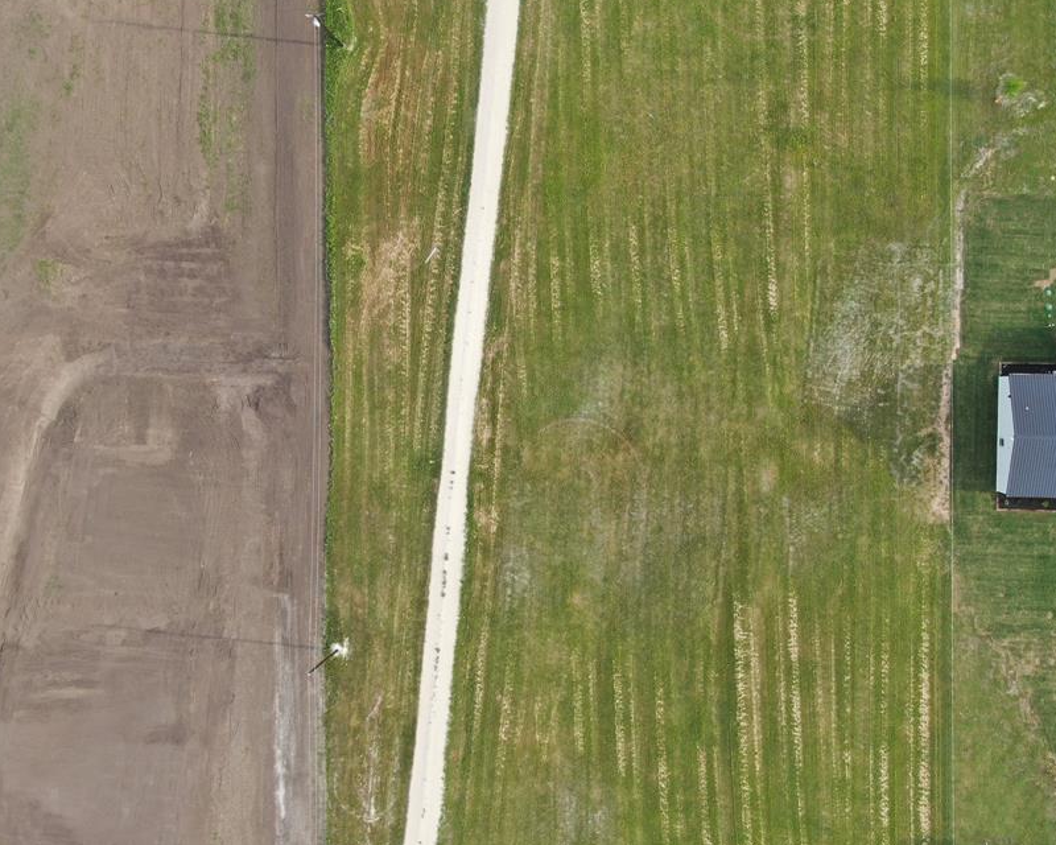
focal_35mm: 40
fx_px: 1250
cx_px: 601
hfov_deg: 45.7
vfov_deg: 37.3
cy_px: 364
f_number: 3.1
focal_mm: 5.45
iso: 100
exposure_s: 1/200
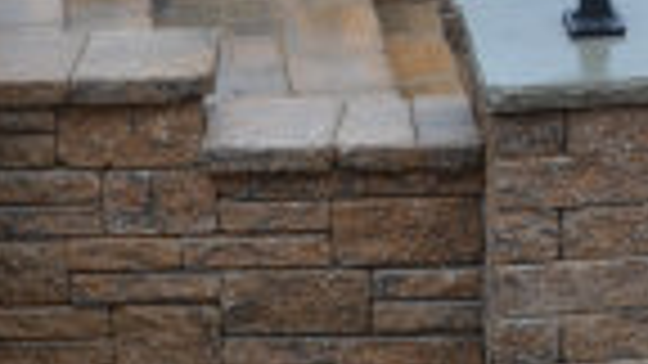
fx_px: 3162
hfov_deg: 11.6
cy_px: -339
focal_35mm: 184
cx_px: 616
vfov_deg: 6.4
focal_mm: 26
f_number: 5.6
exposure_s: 1/125
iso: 125
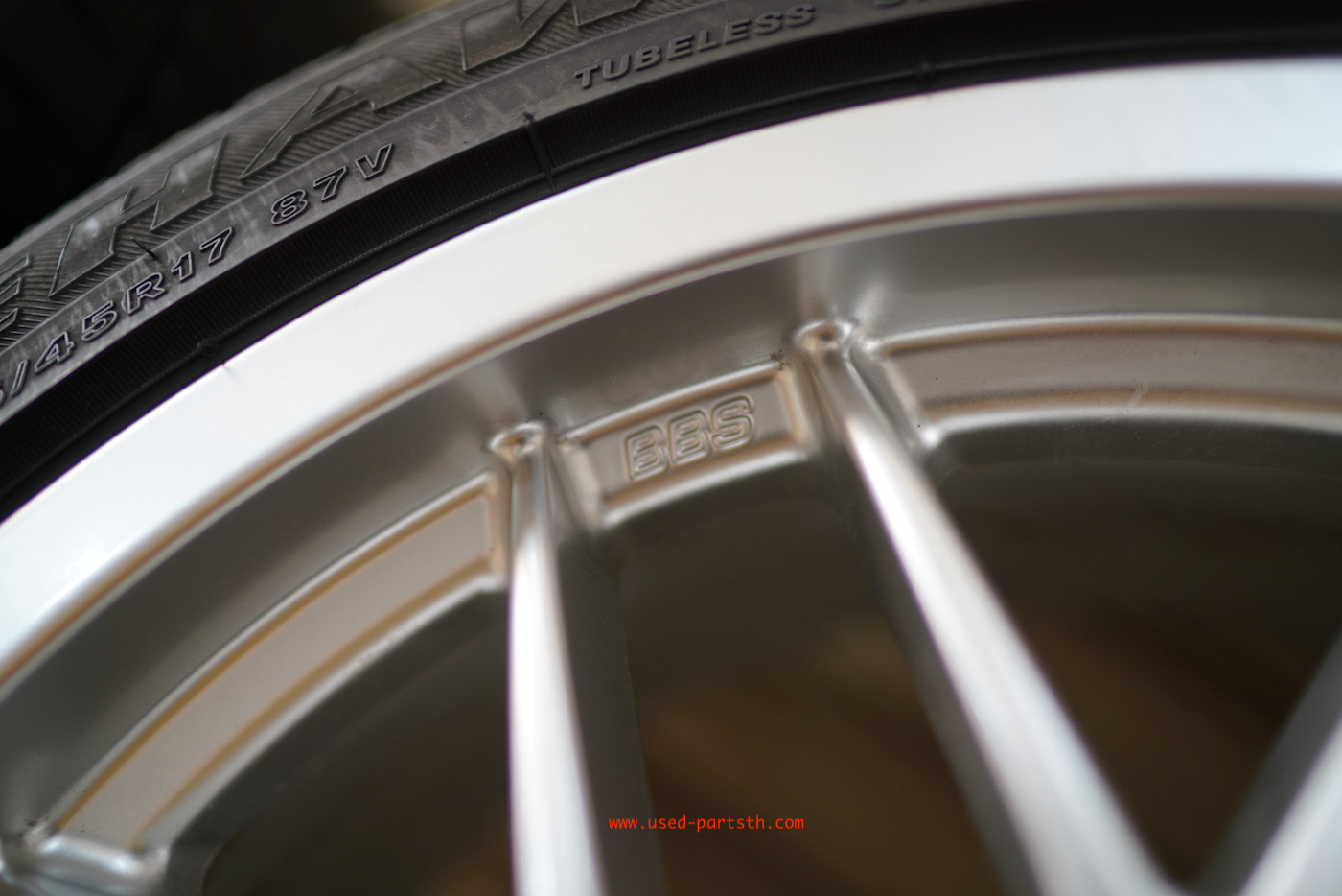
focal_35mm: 35
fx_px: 1305
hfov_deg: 54.4
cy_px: 448
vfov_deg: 37.9
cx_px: 671
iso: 100
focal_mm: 35
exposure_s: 1/100
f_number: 1.4
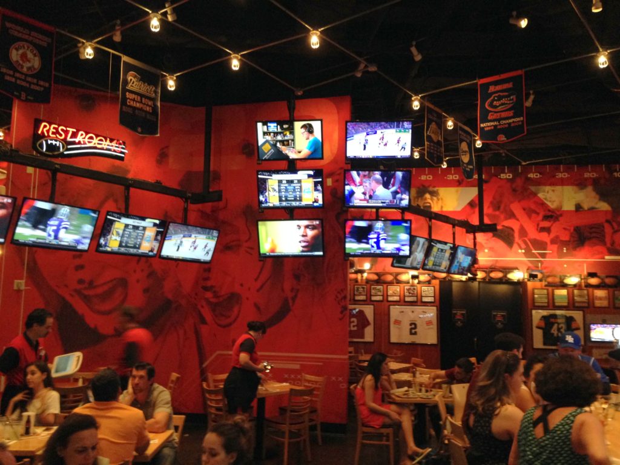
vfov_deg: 42.9
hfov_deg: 55.4
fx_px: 591
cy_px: 232
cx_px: 310
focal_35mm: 33
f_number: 2.4
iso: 250
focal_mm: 4.12
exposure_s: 1/20
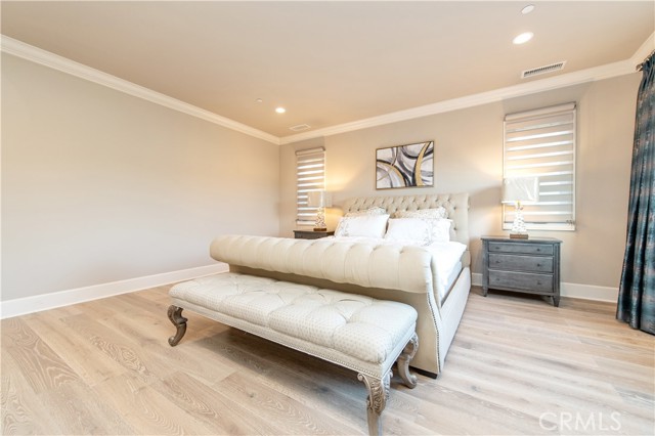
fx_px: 255
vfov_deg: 81.1
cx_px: 328
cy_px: 218
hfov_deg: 104.3
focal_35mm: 14
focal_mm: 14
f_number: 4
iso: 720
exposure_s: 1/60
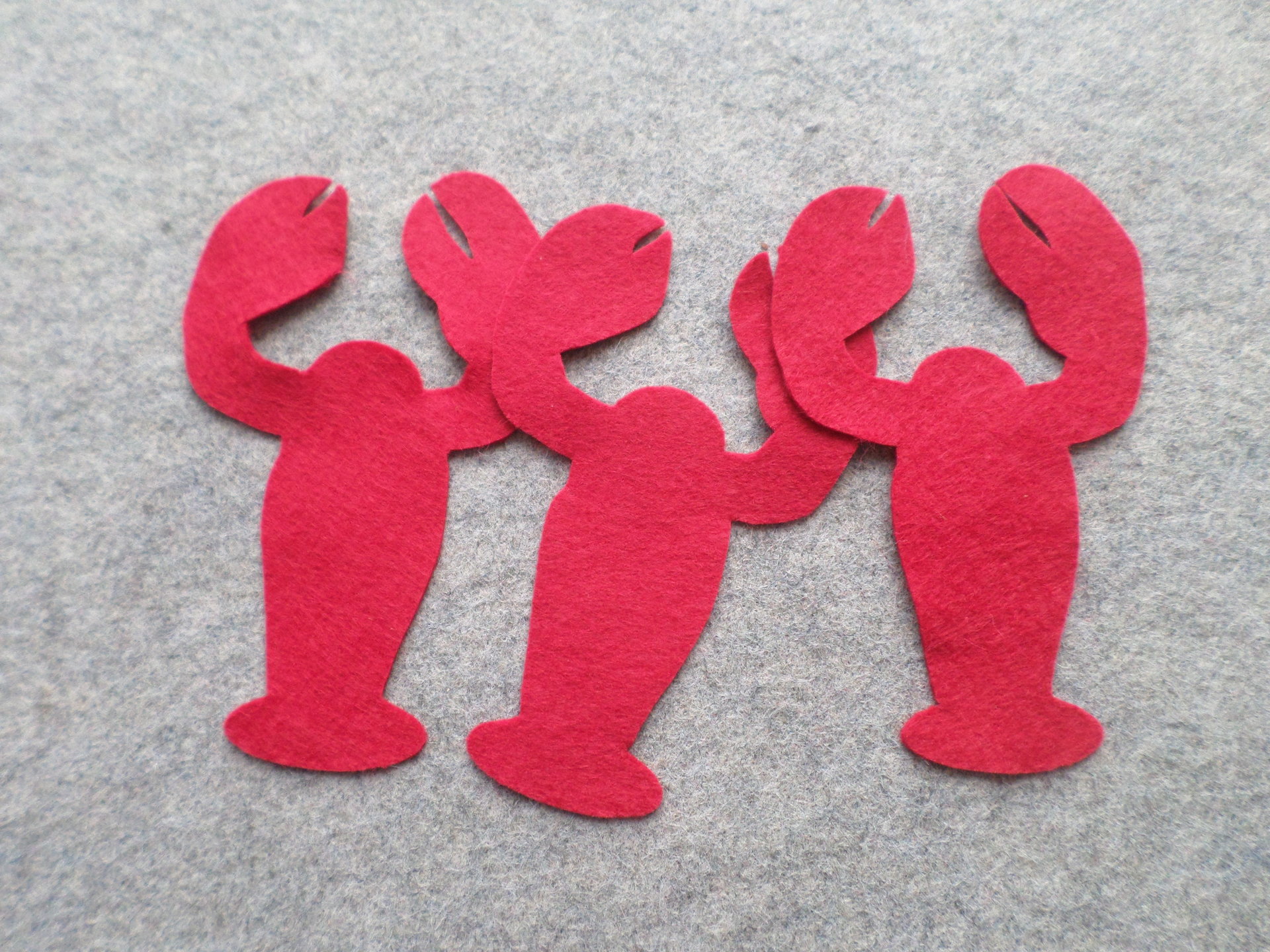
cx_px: 635
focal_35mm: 25
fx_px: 917
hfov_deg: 69.4
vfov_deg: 54.9
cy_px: 476
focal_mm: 4.5
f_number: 2.5
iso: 120
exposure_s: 1/30
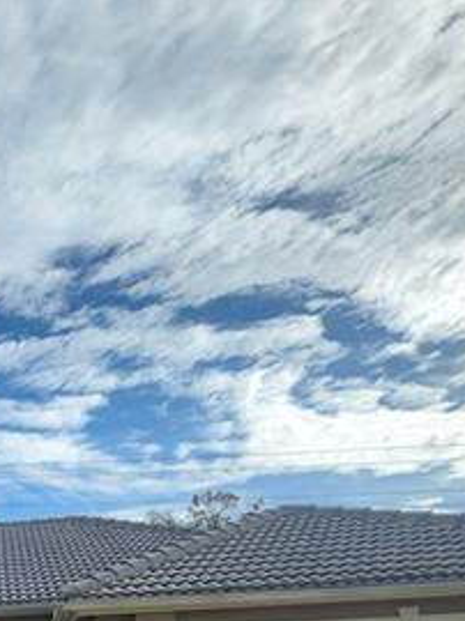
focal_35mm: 37
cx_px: -177
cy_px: 642
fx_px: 664
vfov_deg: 42.3
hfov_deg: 29.1
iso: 50
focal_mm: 2.2
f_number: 2.2
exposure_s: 1/2859
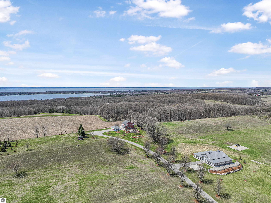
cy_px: 102
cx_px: 136
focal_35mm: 24
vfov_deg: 56.8
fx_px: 188
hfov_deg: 71.6
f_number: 2.8
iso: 100
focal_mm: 12.29
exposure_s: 1/1000
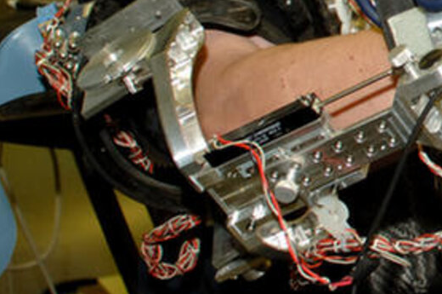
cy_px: -72
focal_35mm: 133
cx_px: 686
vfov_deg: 10.1
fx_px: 1630
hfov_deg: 14.3
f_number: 5.6
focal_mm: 24
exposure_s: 1/30
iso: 400
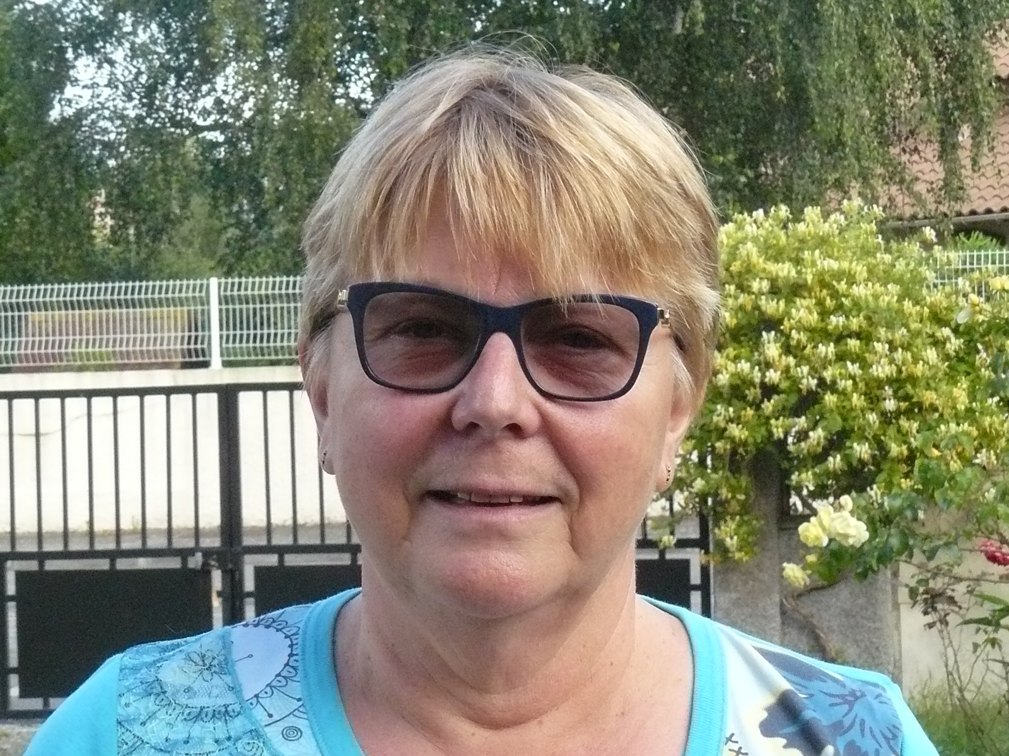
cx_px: 504
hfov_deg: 17.0
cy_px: 378
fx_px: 3381
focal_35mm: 116
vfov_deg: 12.8
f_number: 5.6
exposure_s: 1/200
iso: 400
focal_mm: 12.9
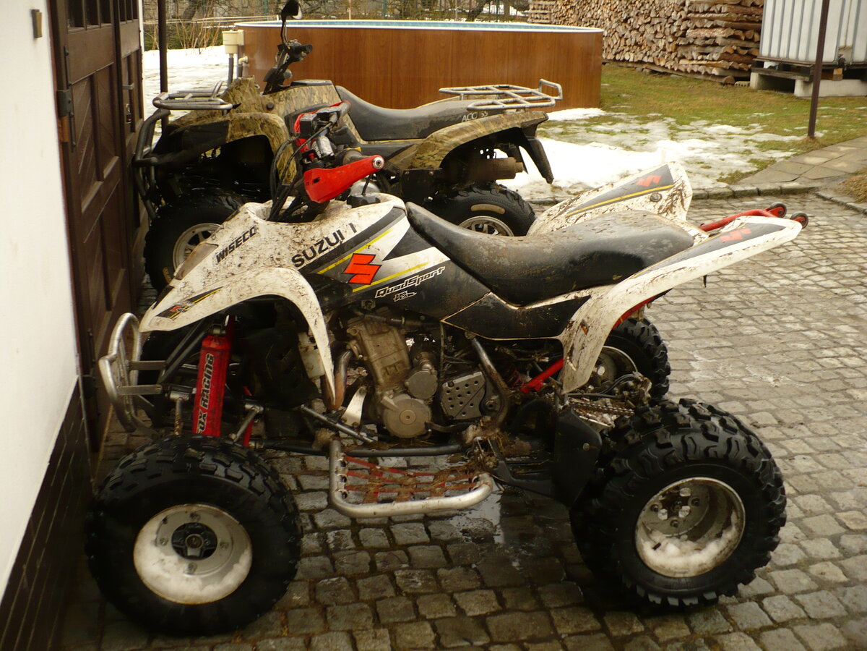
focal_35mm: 37
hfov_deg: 50.1
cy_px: 326
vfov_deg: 38.7
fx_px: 927
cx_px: 434
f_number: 2.8
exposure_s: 1/100
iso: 100
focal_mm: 6.1
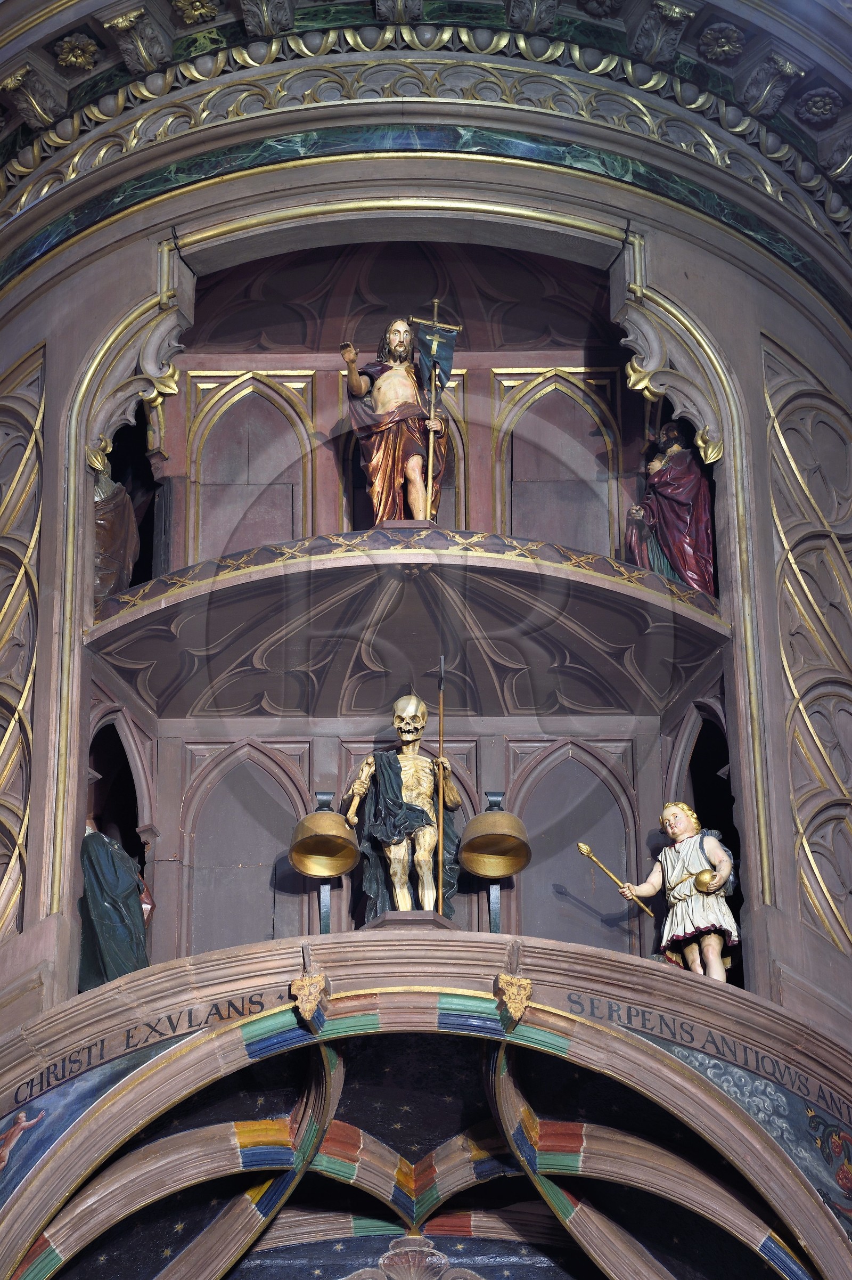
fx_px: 5862
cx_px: 426
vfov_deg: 12.5
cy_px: 640
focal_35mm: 165
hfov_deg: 8.3
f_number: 7.1
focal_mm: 165
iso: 400
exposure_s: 1/3.33
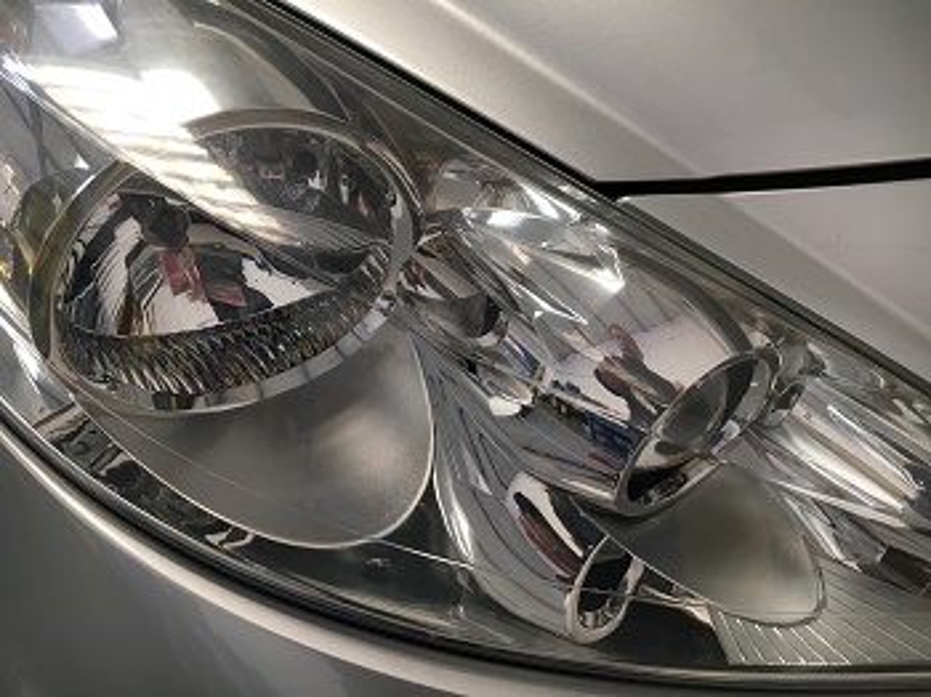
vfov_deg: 48.2
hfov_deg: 61.7
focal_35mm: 29
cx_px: 466
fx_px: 779
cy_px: 348
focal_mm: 4.15
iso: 32
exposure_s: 1/33
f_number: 2.2
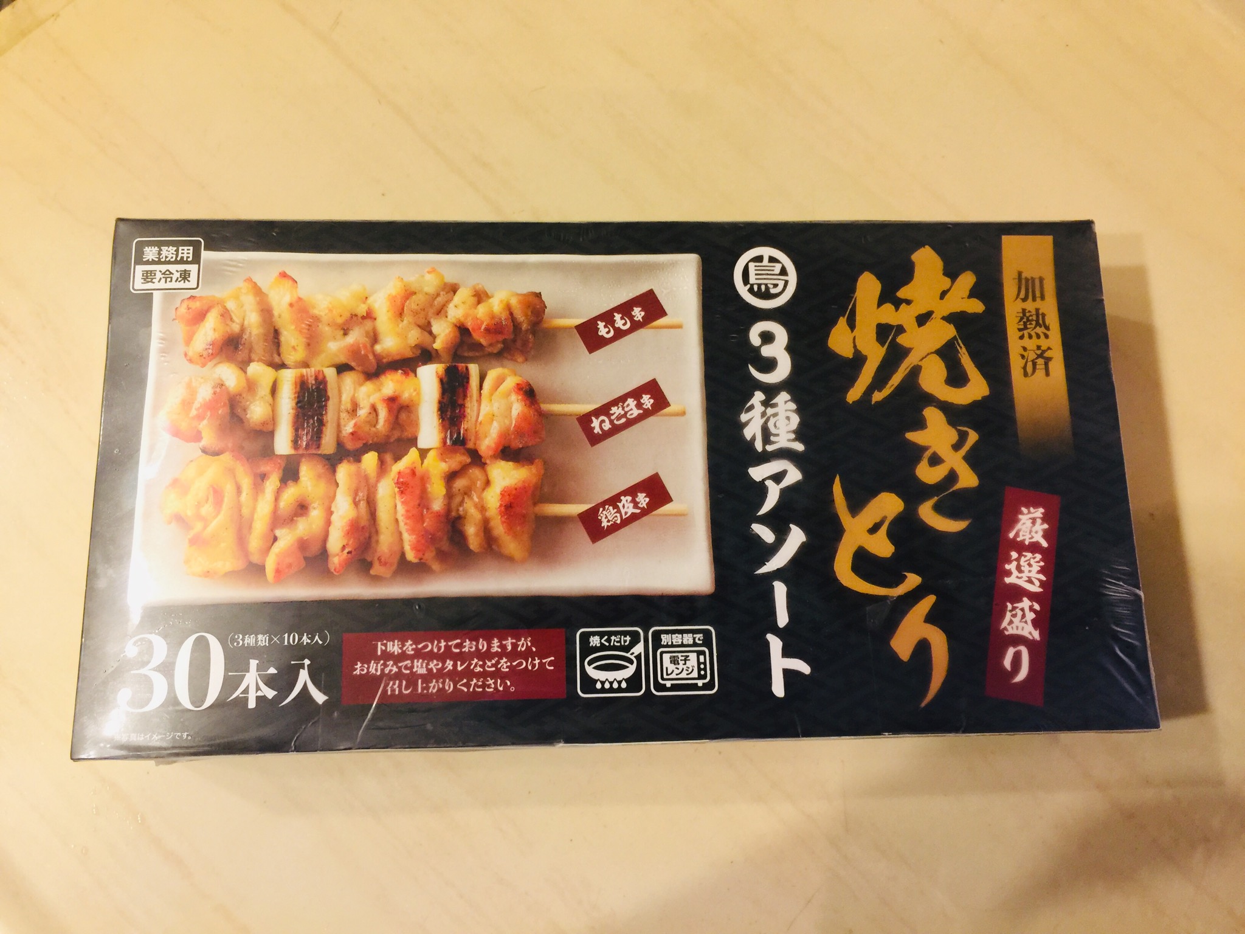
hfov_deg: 61.7
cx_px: 622
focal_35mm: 29
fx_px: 1043
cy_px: 467
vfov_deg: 48.2
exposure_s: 1/15
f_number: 2.2
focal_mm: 4.15
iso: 80
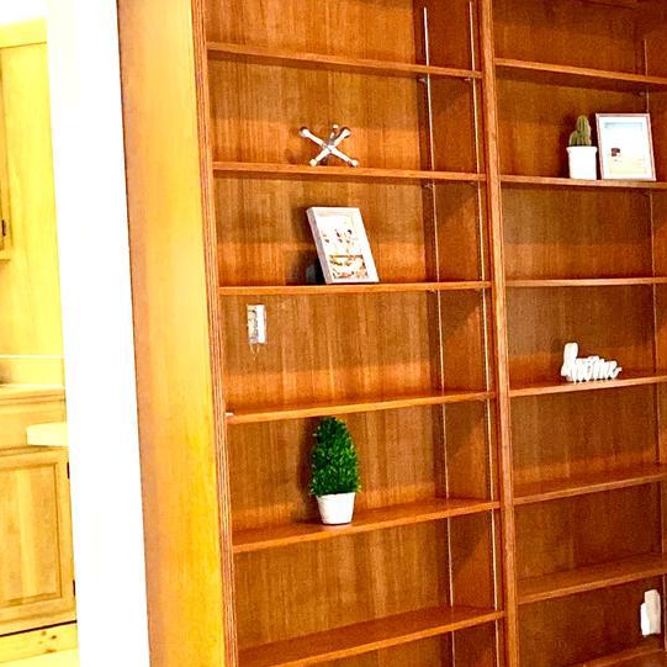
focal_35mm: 87
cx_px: 830
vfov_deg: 19.9
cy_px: 404
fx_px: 1897
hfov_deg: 18.7
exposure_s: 1/40
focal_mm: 4.25
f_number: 1.8
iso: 400
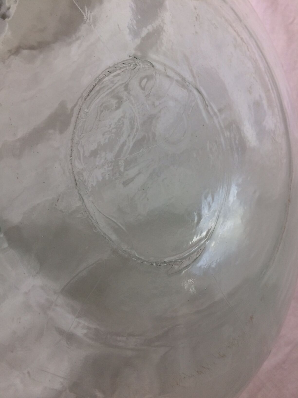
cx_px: 149
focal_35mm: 29
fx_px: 333
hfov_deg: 48.2
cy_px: 199
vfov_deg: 61.7
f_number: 2.2
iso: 40
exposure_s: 1/33
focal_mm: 4.15
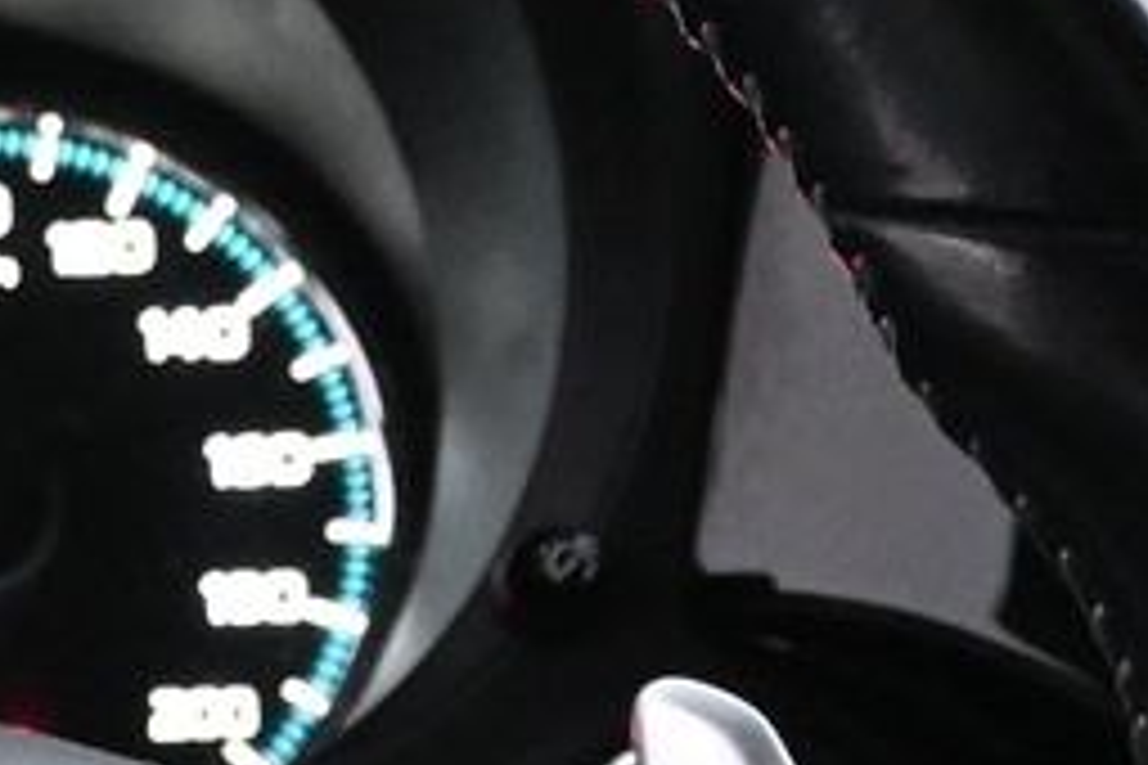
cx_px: -653
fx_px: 6989
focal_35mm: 219
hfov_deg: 9.1
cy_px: 1224
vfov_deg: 6.2
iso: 5000
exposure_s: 1/40
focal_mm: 23
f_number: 4.2
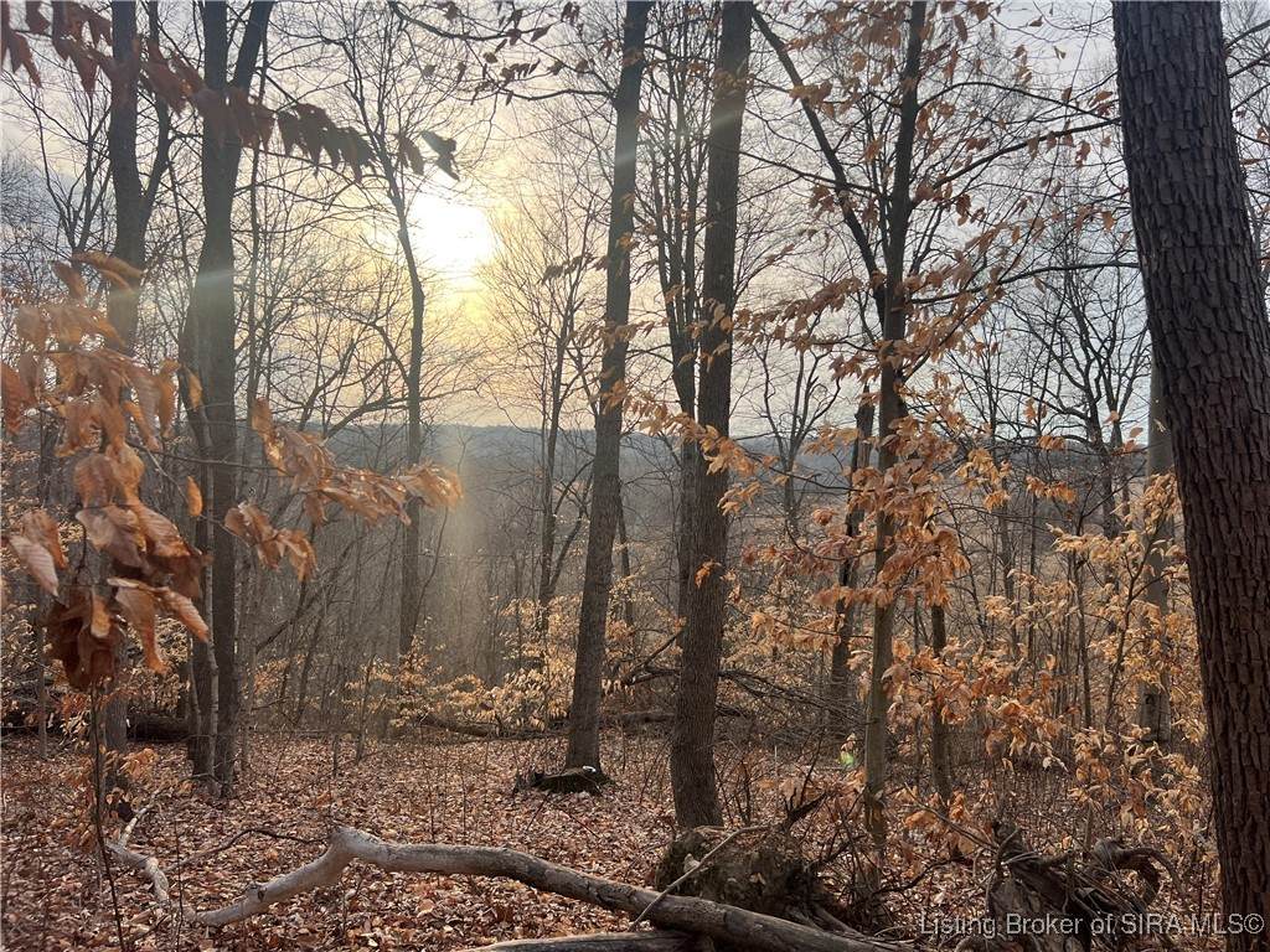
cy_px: 476
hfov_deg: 67.3
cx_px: 635
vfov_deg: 53.1
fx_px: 954
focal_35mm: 26
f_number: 1.5
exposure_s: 1/2123
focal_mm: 5.7
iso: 50
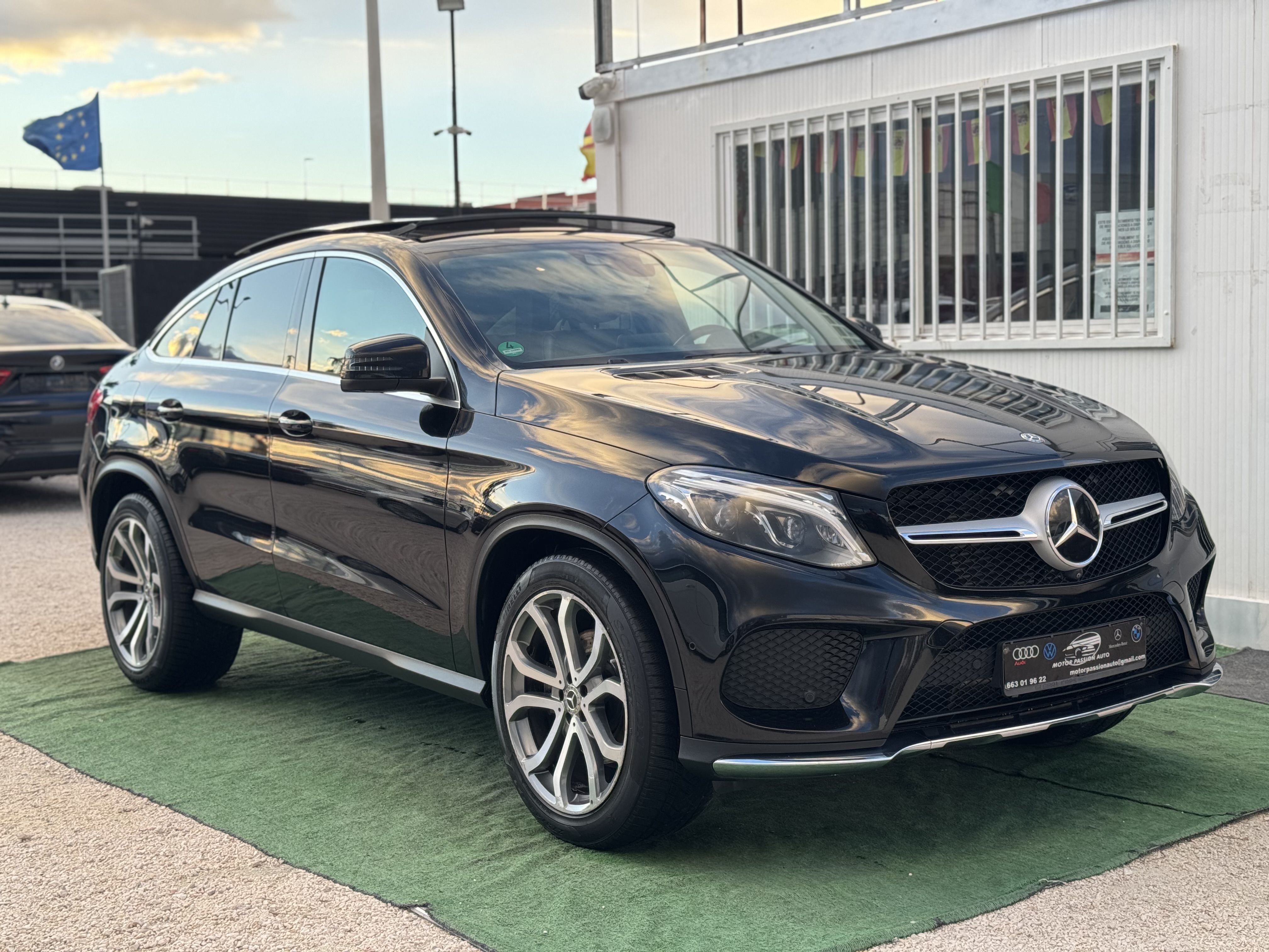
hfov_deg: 39.7
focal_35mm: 48
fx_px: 1760
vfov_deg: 30.3
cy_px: 476
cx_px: 634
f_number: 1.78
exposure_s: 1/172
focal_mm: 6.76
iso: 64
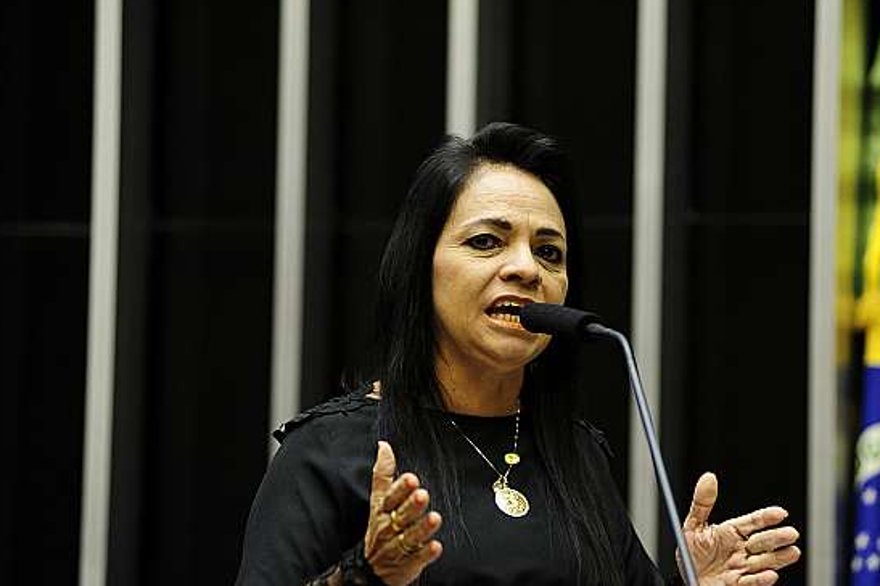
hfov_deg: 11.6
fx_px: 4348
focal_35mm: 178
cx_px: 507
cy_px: 353
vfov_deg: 7.7
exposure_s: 1/80
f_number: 2.8
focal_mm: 145
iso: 2000
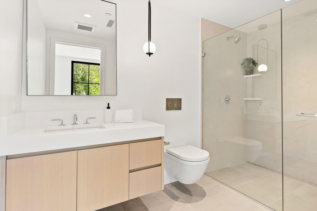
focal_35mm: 19
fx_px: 167
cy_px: 114
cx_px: 173
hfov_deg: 86.7
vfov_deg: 64.5
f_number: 7.1
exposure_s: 1/8
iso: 320
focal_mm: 17
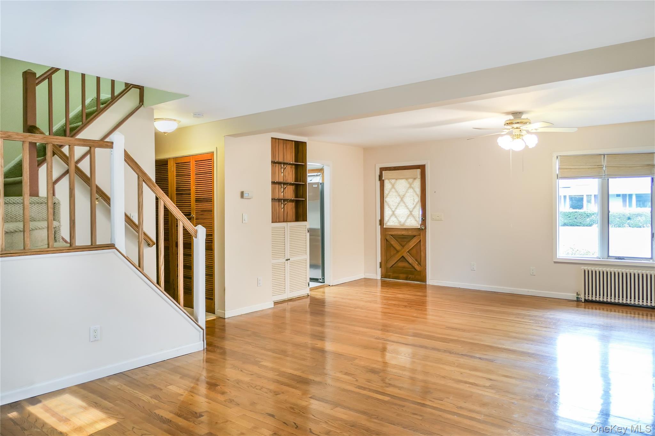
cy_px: 218
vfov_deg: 53.1
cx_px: 328
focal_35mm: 24
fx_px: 437
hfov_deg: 73.7
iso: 125
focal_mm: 8.8
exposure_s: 1/125
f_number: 1.4
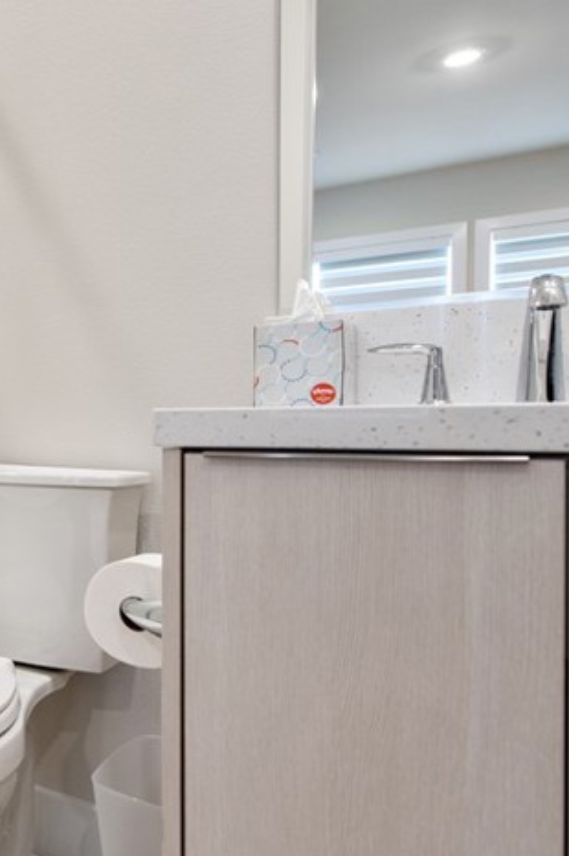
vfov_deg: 57.3
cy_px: 422
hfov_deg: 31.4
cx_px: -160
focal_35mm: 33
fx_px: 783
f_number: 4
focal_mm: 15
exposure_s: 1/60
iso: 400
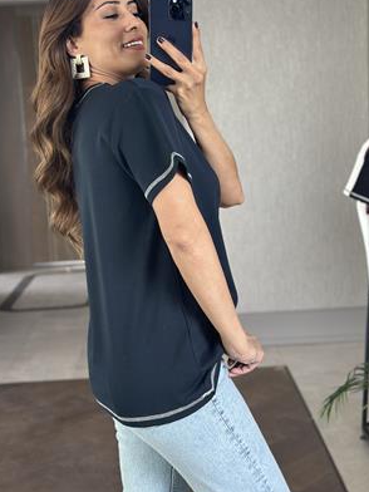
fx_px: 881
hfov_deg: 23.6
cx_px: 151
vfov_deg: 31.2
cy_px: 218
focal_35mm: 62
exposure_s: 1/79
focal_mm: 6.86
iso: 125
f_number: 1.78
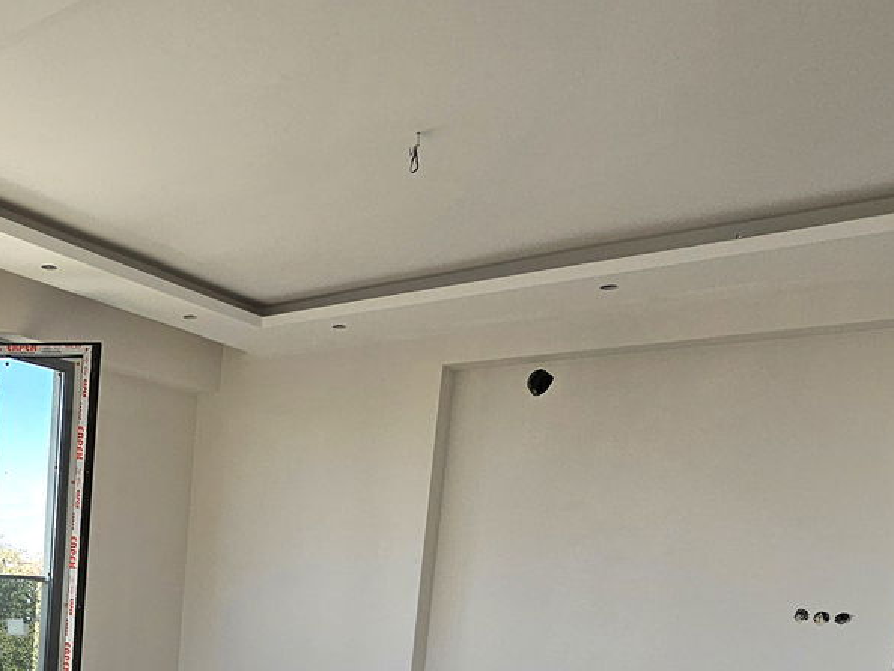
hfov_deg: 48.5
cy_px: 733
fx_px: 904
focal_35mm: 35
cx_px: 137
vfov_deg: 35.1
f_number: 2.2
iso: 50
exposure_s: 1/556
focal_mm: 2.2
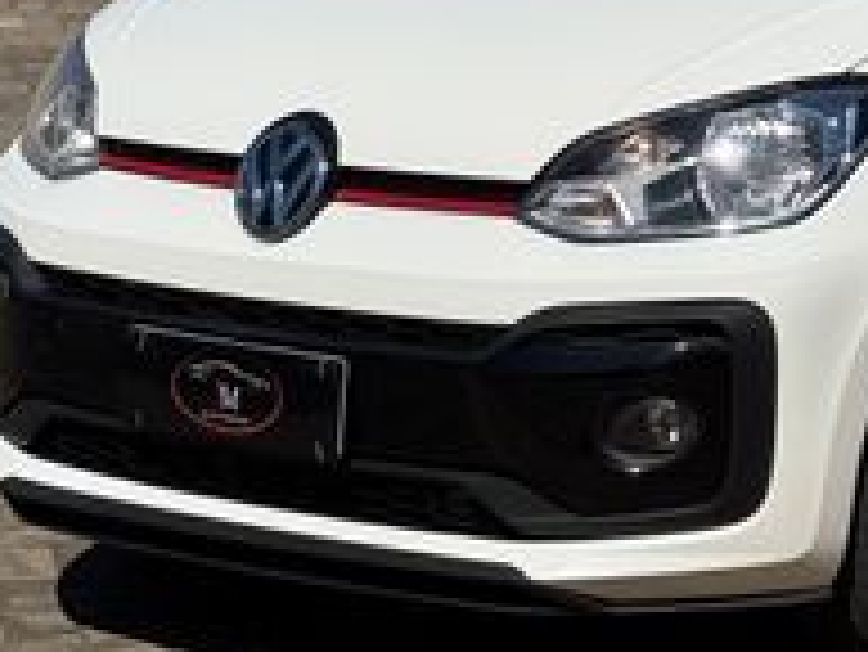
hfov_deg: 16.4
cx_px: 940
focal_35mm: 117
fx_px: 2936
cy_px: 157
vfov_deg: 12.6
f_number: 1.78
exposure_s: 1/11364
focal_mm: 6.76
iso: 64
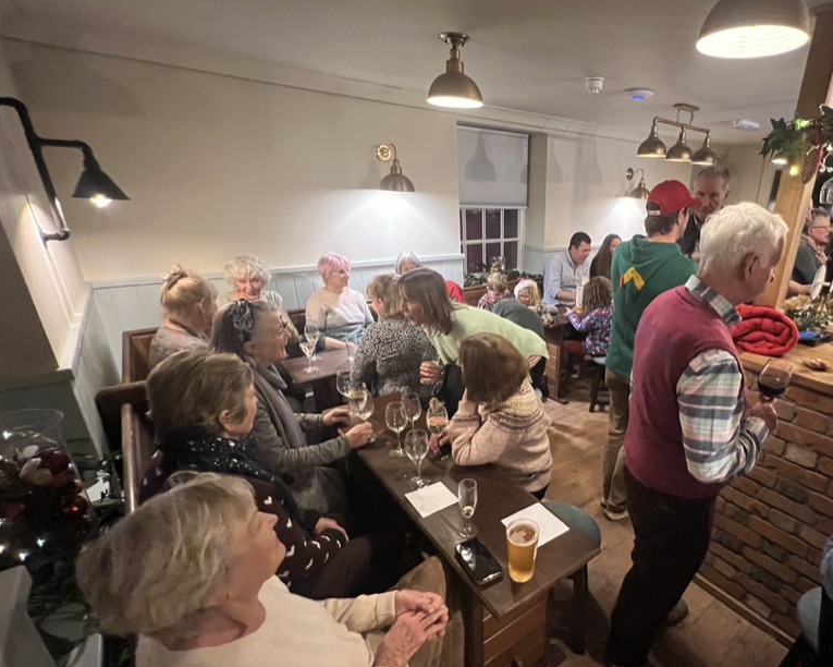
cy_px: 374
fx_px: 419
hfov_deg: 87.3
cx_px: 537
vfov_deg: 76.6
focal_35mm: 17
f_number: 1.8
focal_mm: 1.57
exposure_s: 1/34
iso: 800
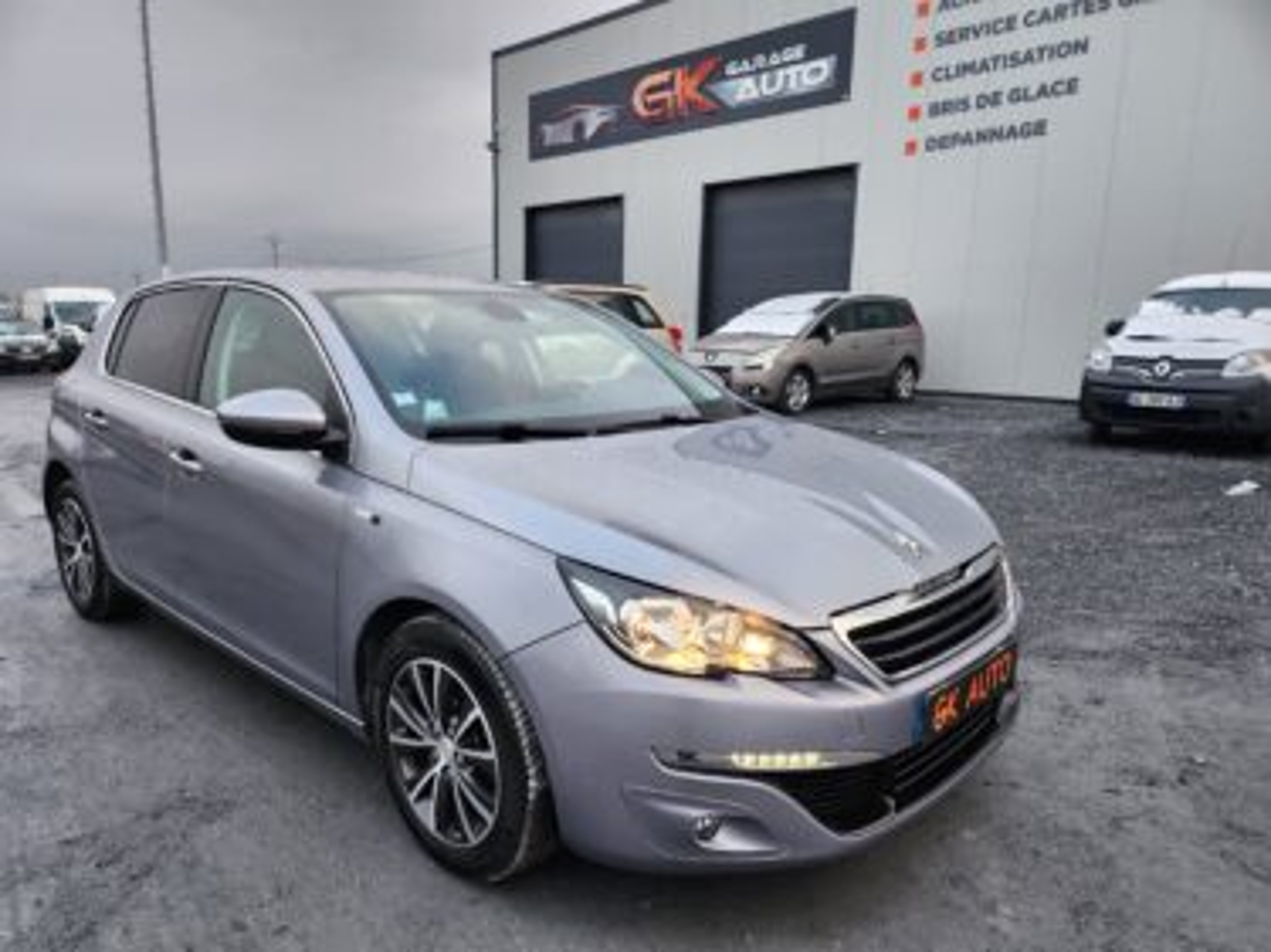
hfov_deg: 71.6
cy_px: 476
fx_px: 881
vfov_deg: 56.8
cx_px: 636
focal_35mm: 24
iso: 160
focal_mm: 5
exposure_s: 1/180
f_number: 1.8
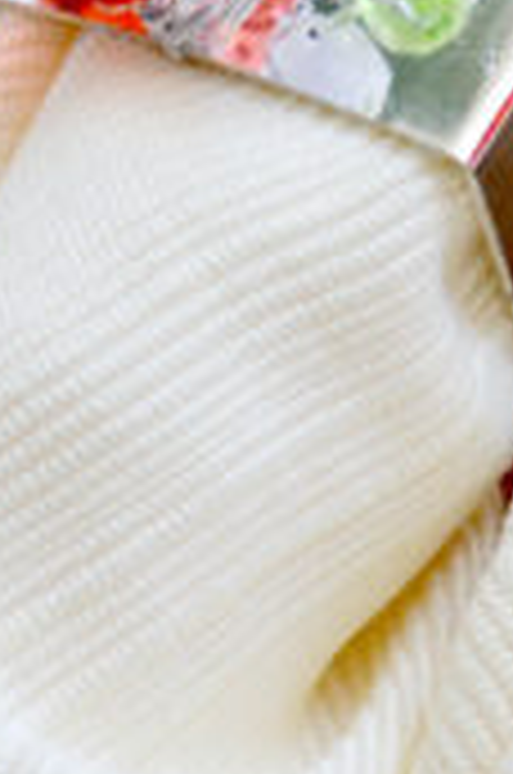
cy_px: 472
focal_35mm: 286
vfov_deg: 7.2
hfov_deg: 4.8
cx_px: 562
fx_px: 6138
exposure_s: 1/100
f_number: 4.8
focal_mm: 32
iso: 400
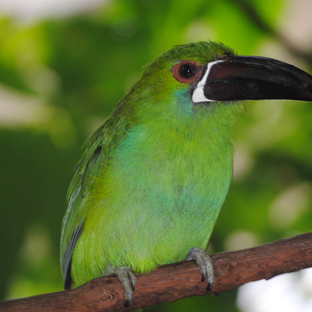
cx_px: 142
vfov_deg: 6.9
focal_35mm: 255
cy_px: 169
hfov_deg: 6.9
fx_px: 2600
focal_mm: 116
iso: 200
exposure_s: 1/60
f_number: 4.8
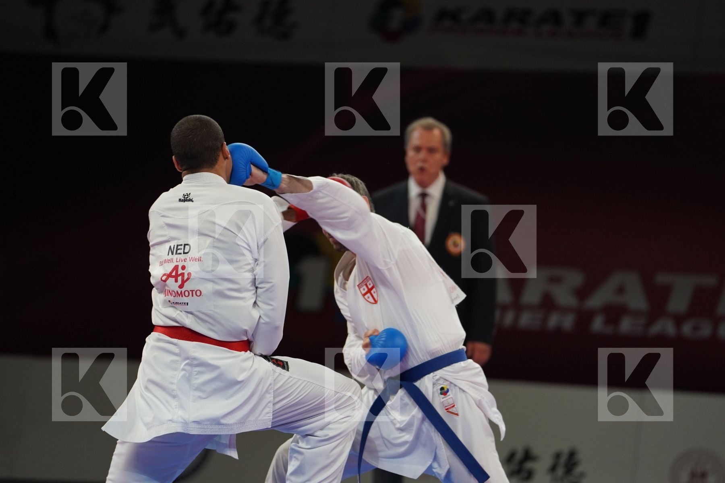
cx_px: 362
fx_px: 4027
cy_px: 242
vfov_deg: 6.9
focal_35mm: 200
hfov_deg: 10.3
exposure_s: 1/1000
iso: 1600
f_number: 2.8
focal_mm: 200
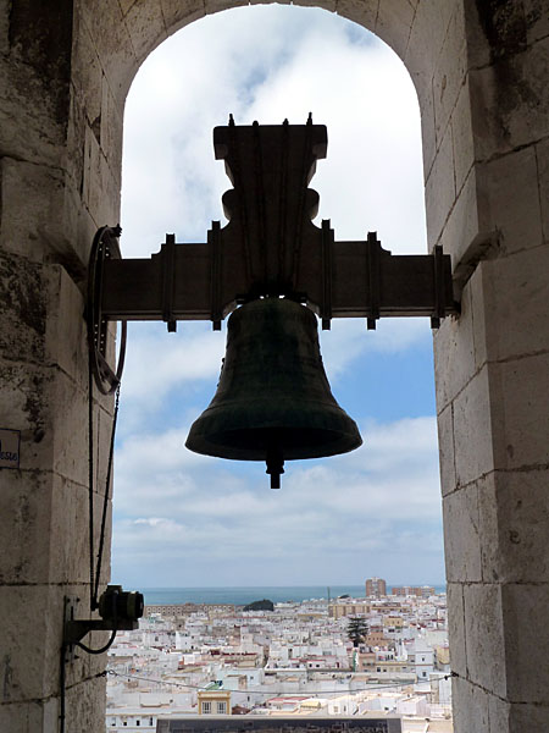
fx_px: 782
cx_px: 274
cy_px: 366
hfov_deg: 38.7
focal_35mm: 37
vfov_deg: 50.1
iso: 125
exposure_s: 1/500
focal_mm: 6.1
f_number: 5.6
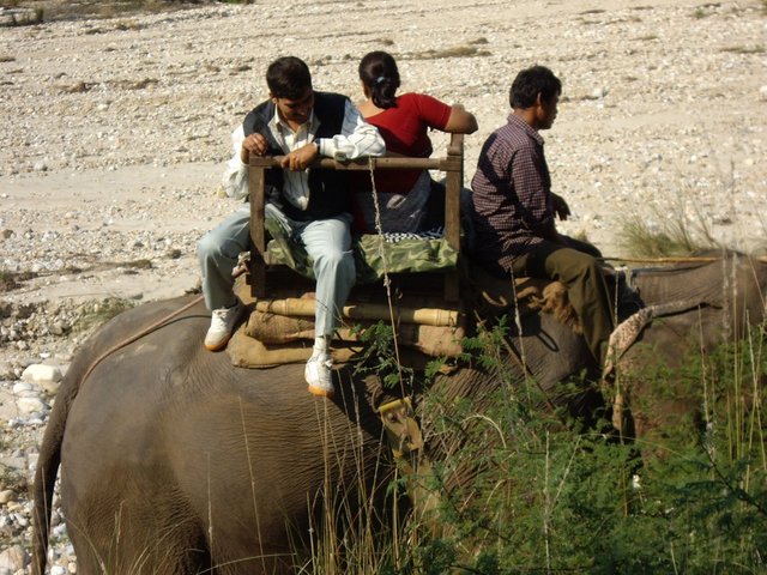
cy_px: 288
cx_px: 384
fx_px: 2526
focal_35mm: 114
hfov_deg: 17.3
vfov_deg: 13.0
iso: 100
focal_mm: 18.6
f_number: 5.2
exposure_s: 1/640
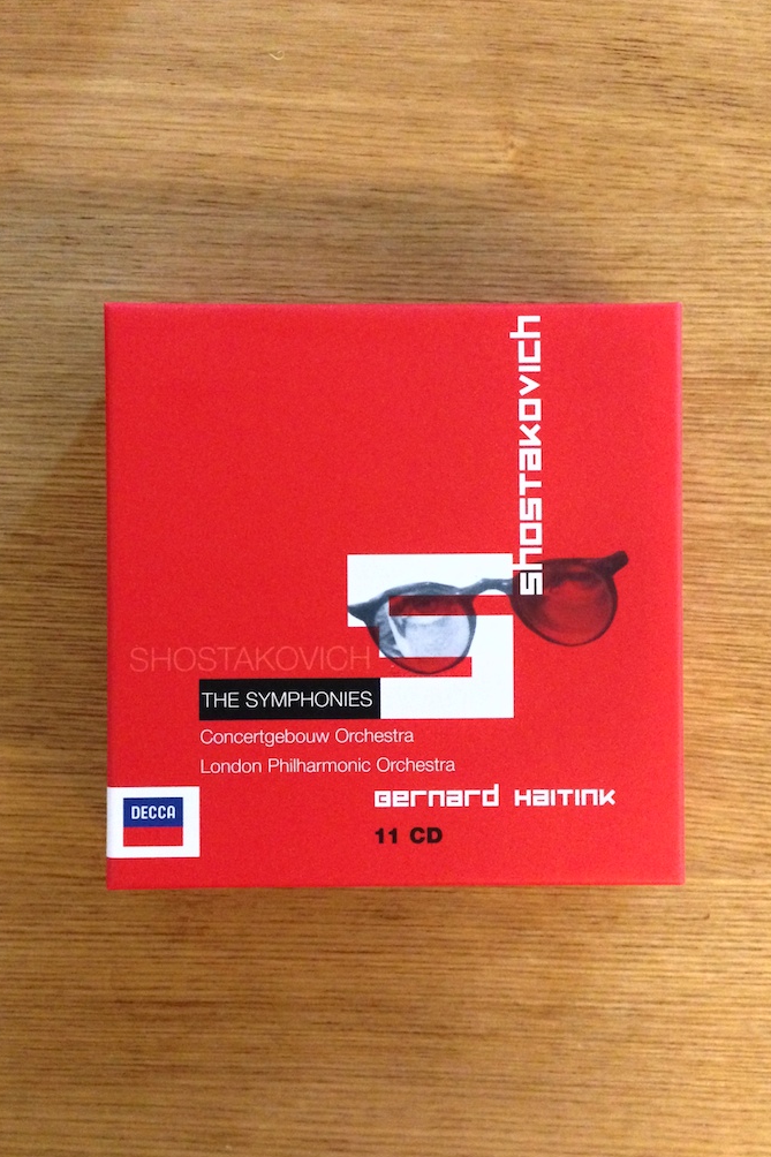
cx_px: 430
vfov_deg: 54.4
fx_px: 1125
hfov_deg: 37.8
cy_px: 583
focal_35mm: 35
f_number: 2.4
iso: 800
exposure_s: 1/15
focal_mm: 4.12
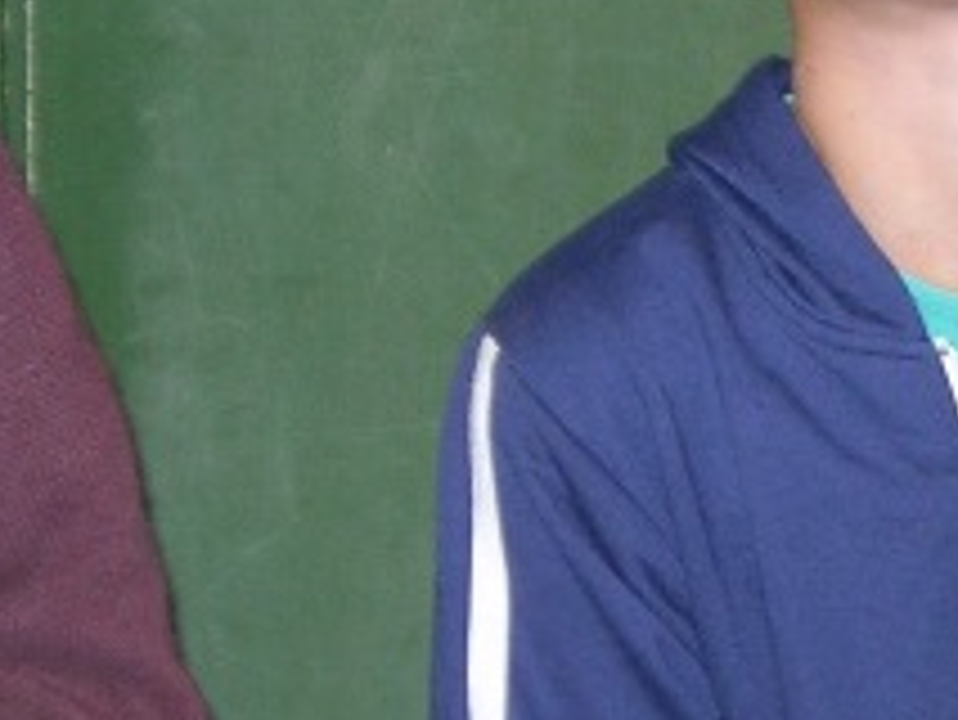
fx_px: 4486
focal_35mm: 162
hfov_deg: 12.0
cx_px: 987
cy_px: 108
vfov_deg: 9.1
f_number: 2.8
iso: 64
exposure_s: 1/60.1
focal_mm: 7.8
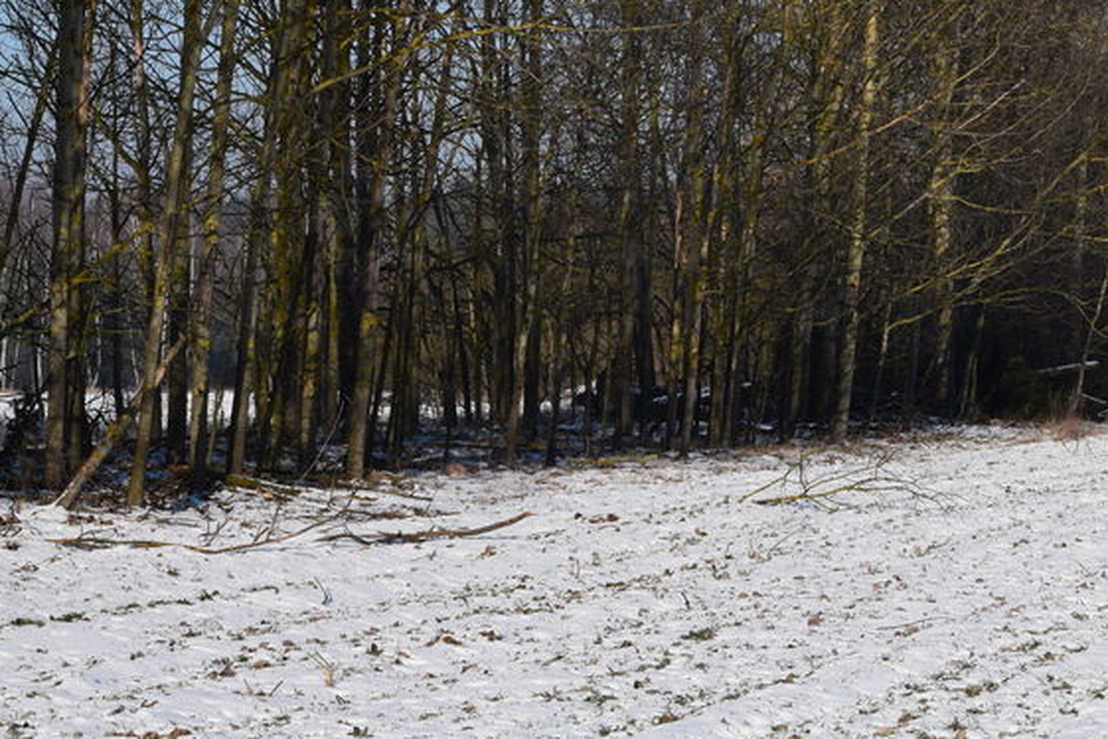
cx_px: 747
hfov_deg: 17.3
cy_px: 391
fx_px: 3623
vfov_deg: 11.6
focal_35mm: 118
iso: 280
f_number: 11
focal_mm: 55
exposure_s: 1/500
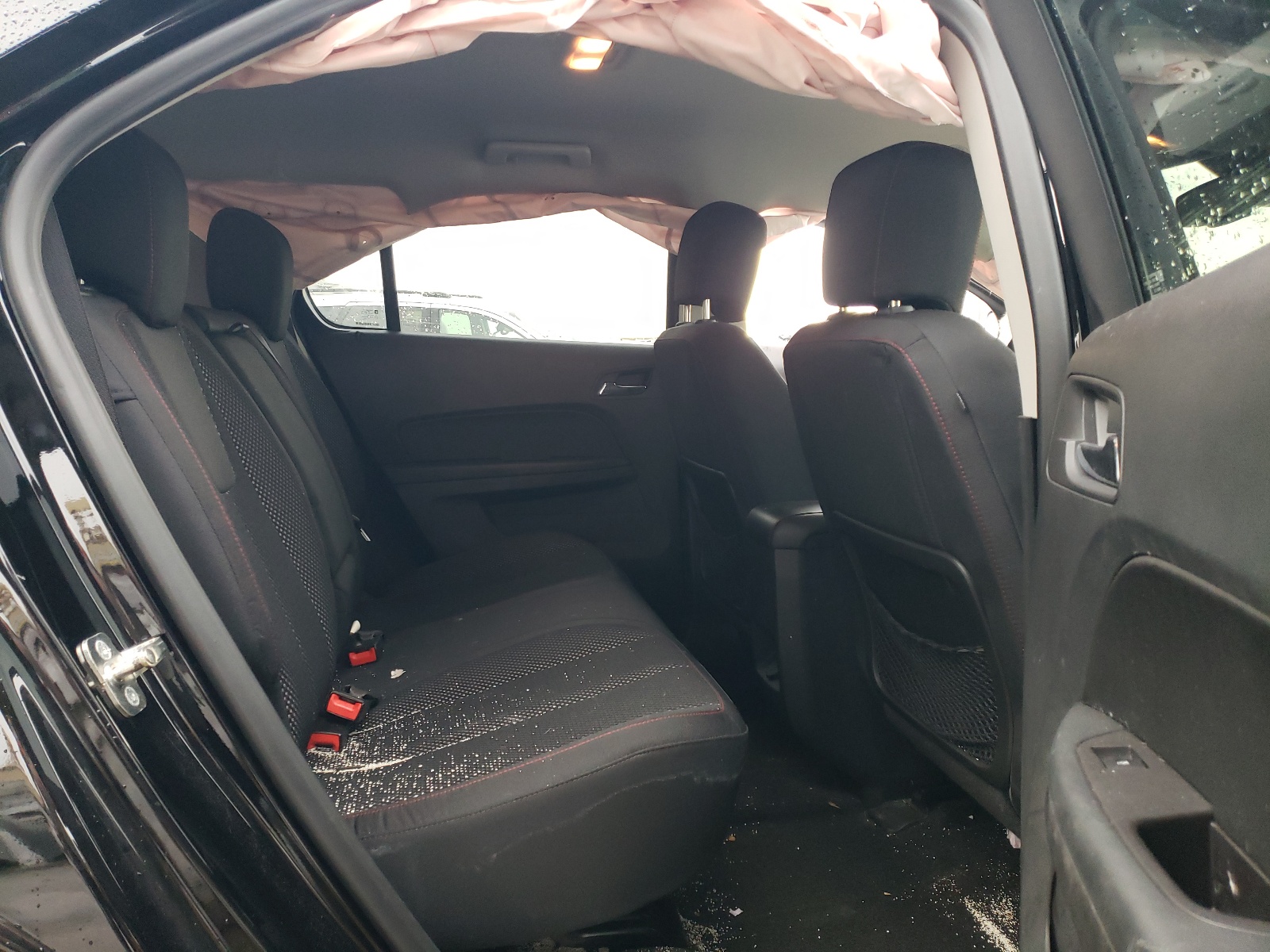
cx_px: 635
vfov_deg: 53.1
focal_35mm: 26
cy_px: 476
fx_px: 954
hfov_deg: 67.3
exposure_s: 1/60.2
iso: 208
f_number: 1.5
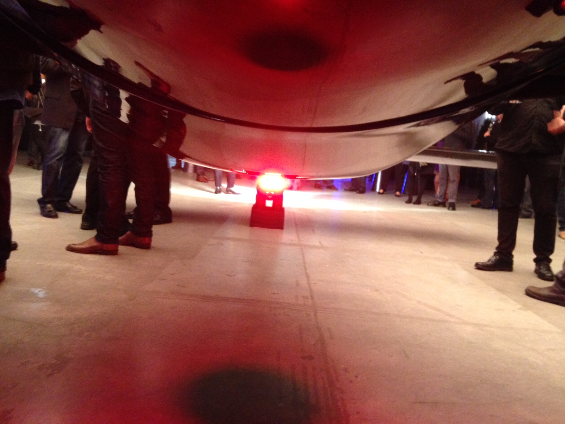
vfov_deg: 42.9
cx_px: 282
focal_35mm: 33
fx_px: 539
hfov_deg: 55.4
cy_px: 212
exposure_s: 1/17
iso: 400
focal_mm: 4.12
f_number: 2.4
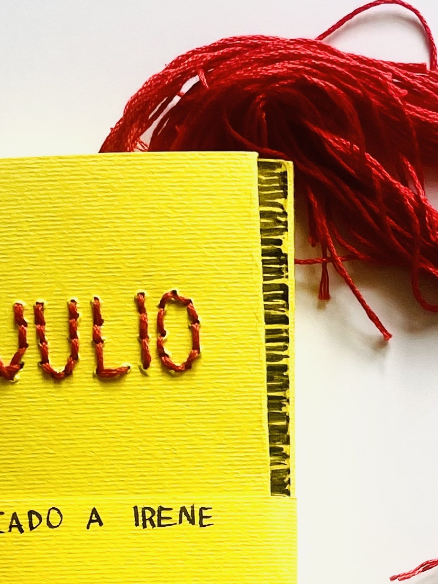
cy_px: 586
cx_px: 520
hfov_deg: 15.1
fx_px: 1602
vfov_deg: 20.0
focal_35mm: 95
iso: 32
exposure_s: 1/219
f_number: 1.6
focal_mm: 4.2
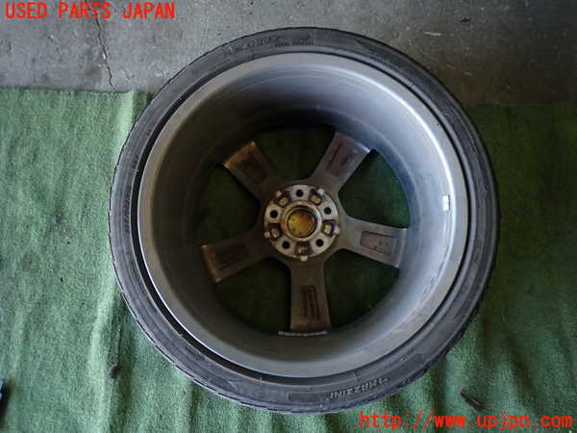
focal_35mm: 25
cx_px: 288
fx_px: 417
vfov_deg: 54.9
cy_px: 216
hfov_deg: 69.4
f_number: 2
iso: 200
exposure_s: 1/40
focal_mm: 4.5
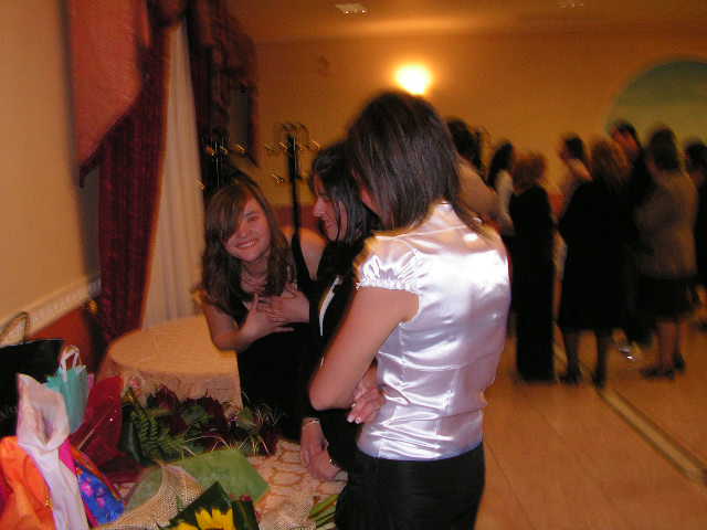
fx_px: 735
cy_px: 265
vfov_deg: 39.7
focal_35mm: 36
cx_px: 354
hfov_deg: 51.4
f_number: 3.2
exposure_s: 1/40
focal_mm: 6
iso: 200
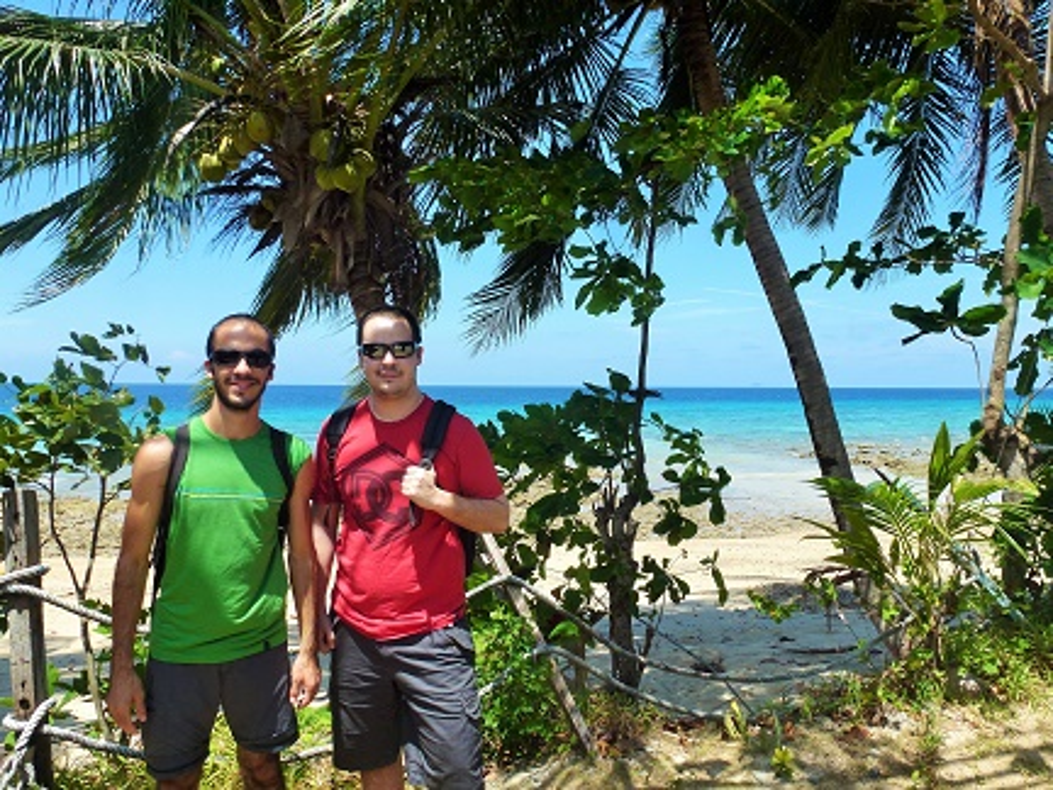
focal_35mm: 24
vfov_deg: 56.8
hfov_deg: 71.6
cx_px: 526
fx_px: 730
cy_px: 395
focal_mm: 4.3
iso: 100
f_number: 4
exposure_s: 1/640
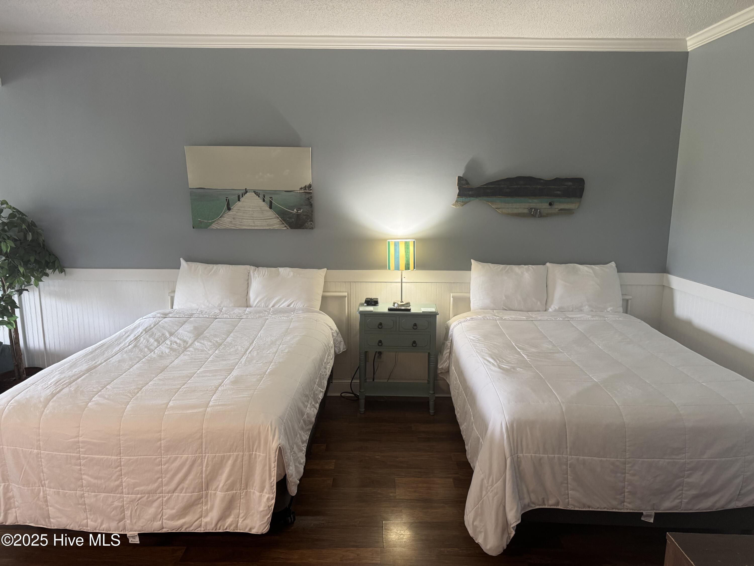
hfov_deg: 71.6
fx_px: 523
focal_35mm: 24
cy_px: 283
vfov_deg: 56.8
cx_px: 377
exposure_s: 1/60
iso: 250
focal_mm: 6.76
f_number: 1.78
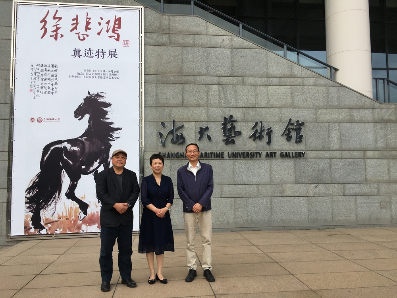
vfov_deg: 48.2
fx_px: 333
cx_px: 198
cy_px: 149
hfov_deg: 61.7
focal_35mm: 29
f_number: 2.2
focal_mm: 4.15
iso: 25
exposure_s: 1/1538
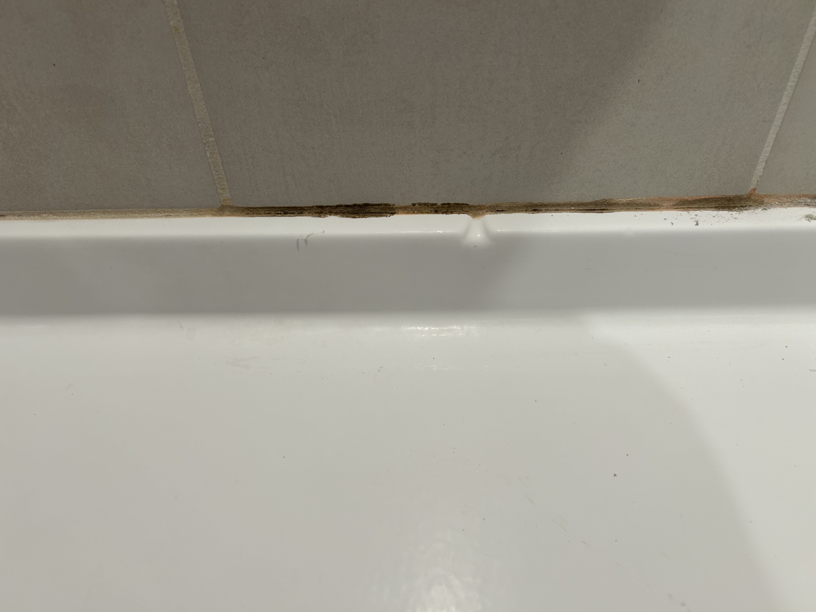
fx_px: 613
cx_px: 408
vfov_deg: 53.1
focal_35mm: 26
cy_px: 306
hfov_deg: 67.3
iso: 80
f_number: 1.5
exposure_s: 1/60
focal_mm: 5.7
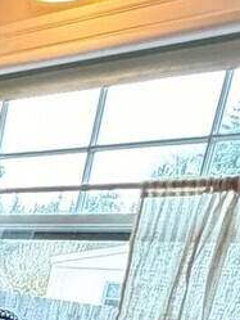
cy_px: 482
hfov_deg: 12.7
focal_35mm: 81
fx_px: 748
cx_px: -379
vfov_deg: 20.6
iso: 400
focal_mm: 2.22
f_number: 2.2
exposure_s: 1/60
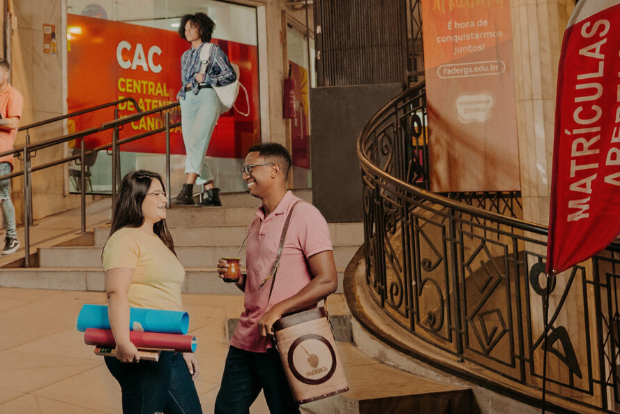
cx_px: -23
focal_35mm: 95
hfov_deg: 20.6
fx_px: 1641
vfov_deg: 14.1
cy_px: -21
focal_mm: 33.1
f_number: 5
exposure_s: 1/100
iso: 2000
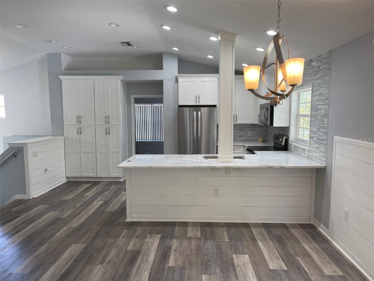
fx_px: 281
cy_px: 140
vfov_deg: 53.1
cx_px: 187
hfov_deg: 67.3
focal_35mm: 26
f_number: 1.6
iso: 100
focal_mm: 5.1
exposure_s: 1/120
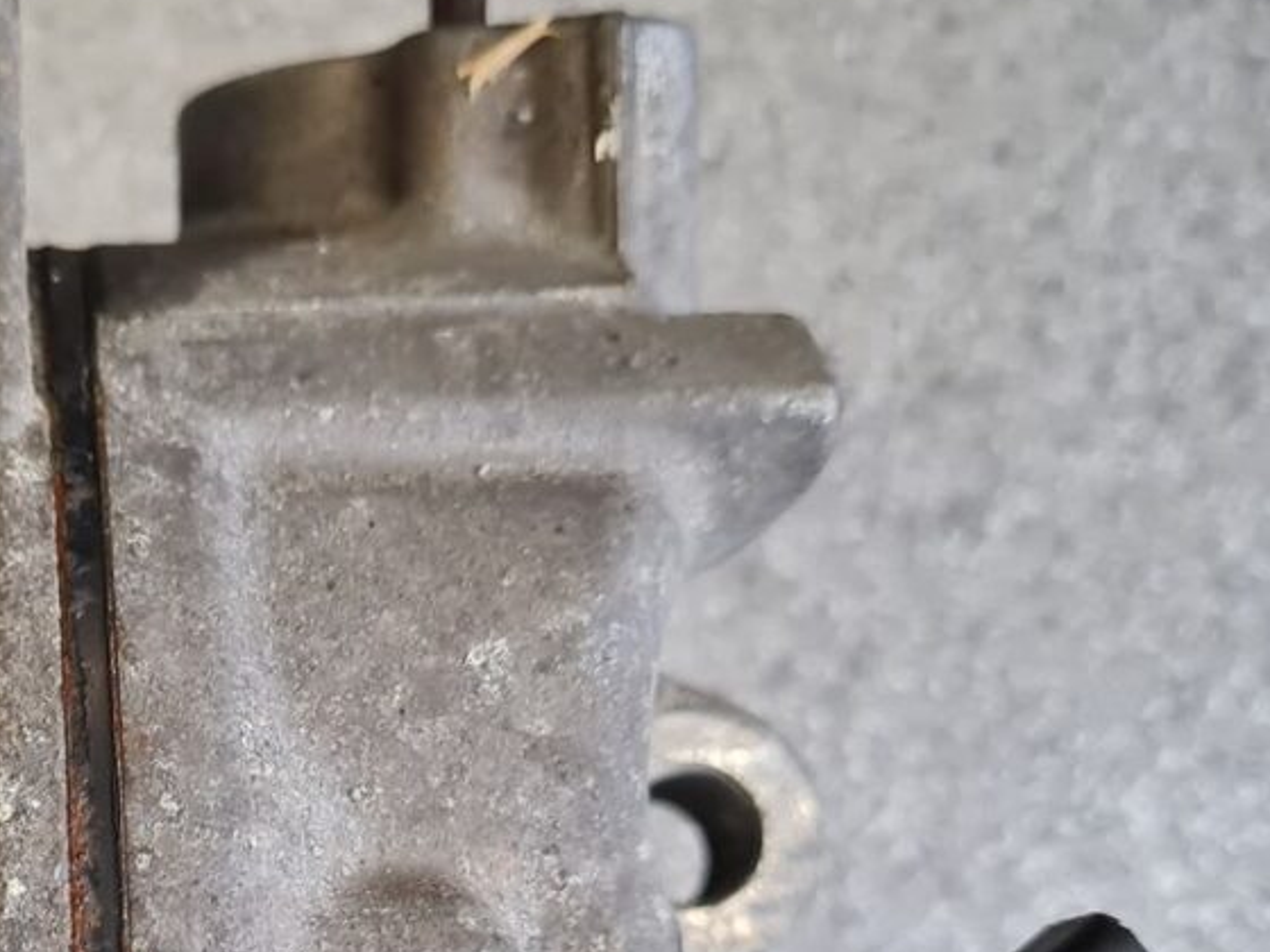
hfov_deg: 28.6
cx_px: 118
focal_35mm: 65
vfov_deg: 21.9
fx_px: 2385
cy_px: 902
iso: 200
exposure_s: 1/100
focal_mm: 5.4
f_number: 1.8
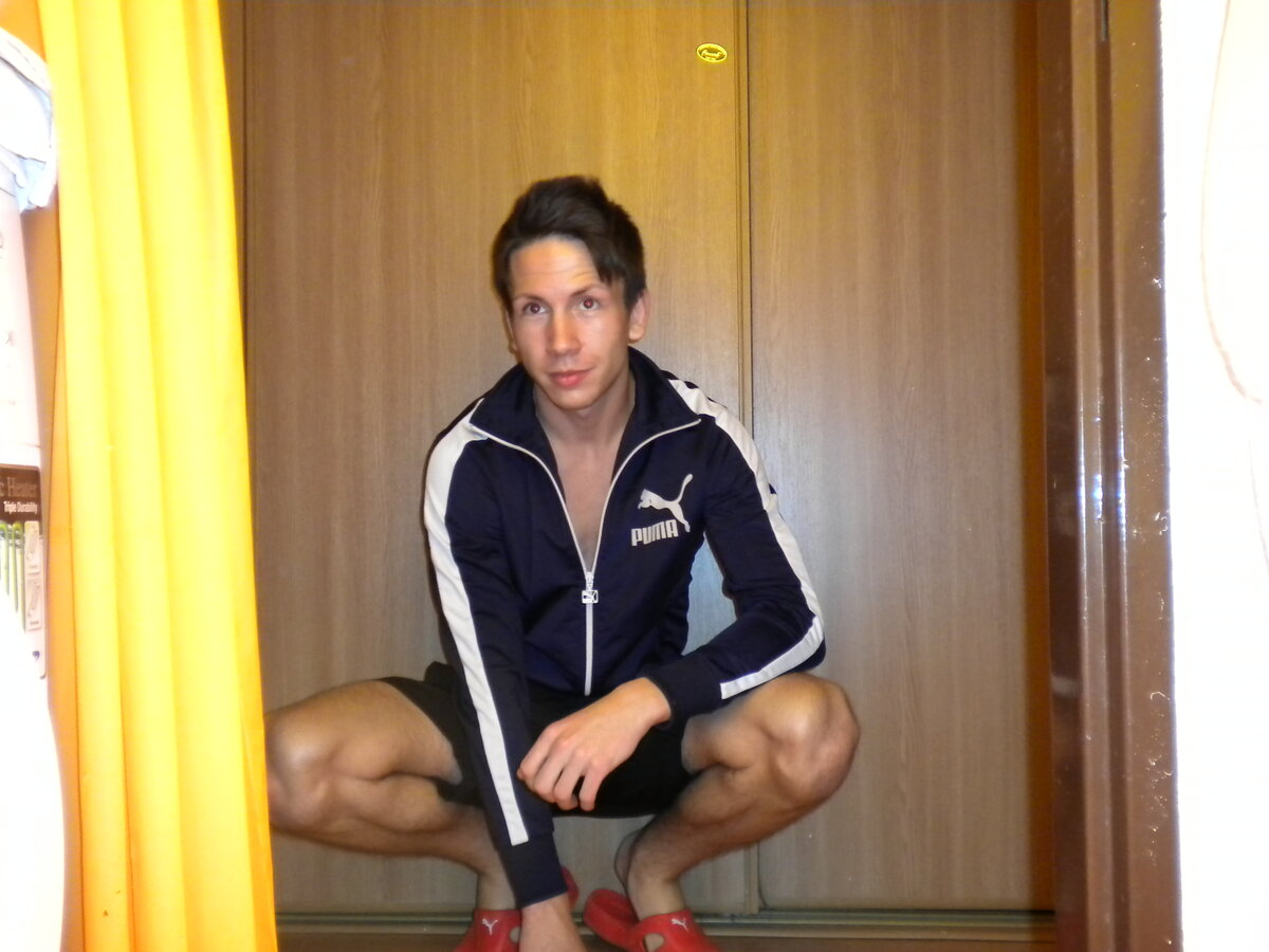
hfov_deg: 52.6
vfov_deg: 40.7
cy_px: 476
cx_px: 634
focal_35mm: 35
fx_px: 1283
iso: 400
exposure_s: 1/2
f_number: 3.1
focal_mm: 6.3
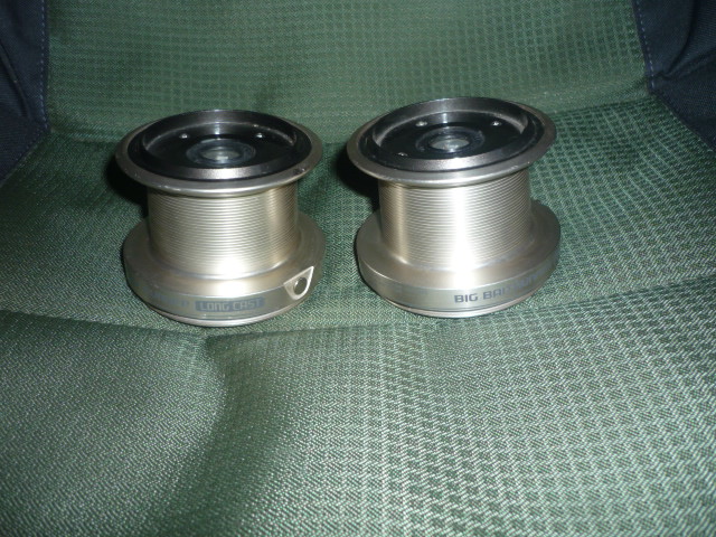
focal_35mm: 33
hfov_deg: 55.4
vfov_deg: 42.9
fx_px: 683
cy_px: 268
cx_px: 358
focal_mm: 5.5
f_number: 2.8
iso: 100
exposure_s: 1/30
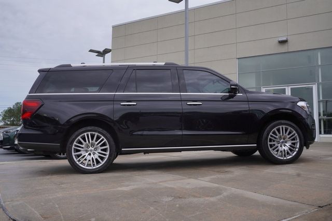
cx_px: 166
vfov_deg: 41.7
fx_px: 291
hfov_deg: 59.5
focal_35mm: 32
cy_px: 110
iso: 160
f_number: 13
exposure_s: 1/10
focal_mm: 21
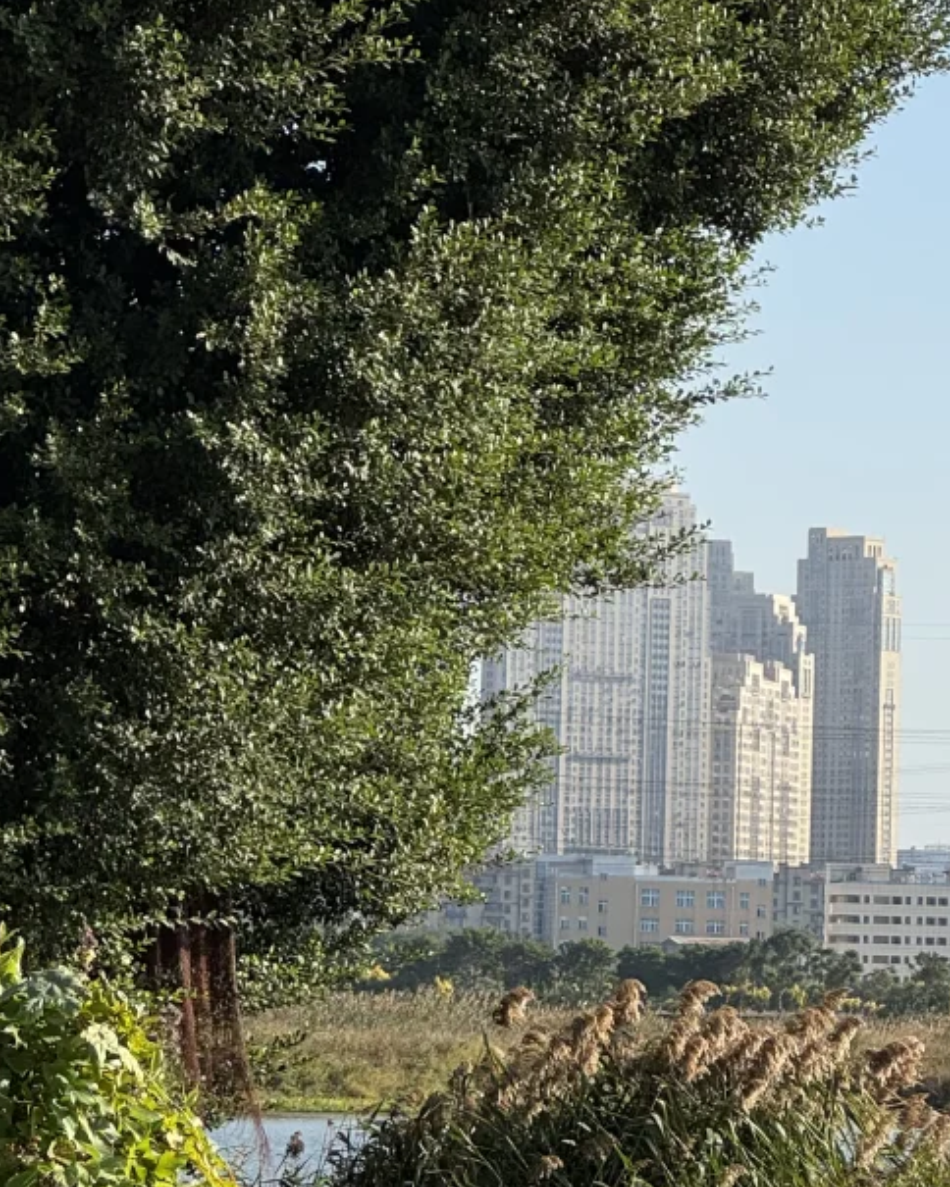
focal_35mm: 179
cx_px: 707
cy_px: 924
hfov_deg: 8.6
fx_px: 6291
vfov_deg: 10.8
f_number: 2.8
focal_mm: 9
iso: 25
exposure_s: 1/732
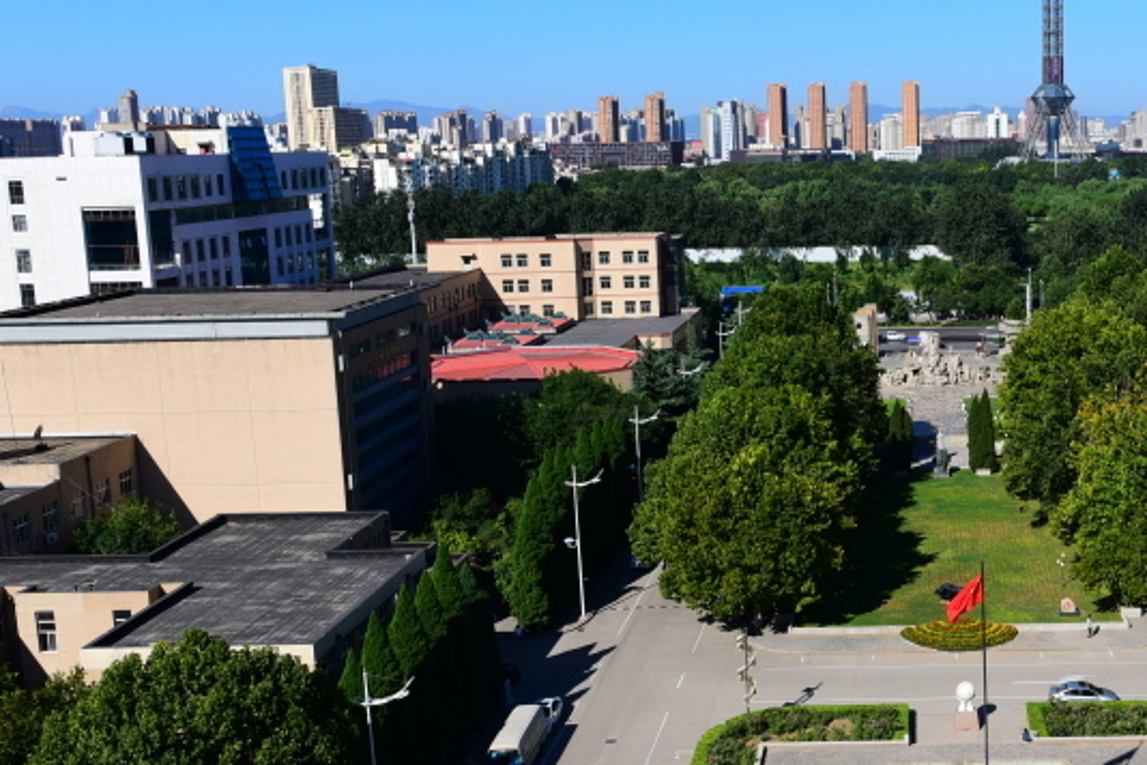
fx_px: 1465
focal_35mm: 46
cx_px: 924
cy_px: 375
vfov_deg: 29.2
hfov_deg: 40.9
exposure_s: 1/400
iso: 200
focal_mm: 24
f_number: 10
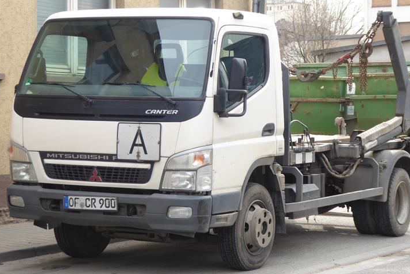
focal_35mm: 106
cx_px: 212
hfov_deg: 19.3
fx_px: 1207
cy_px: 111
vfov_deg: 12.9
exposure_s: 1/100
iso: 100
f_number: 4.8
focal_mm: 15
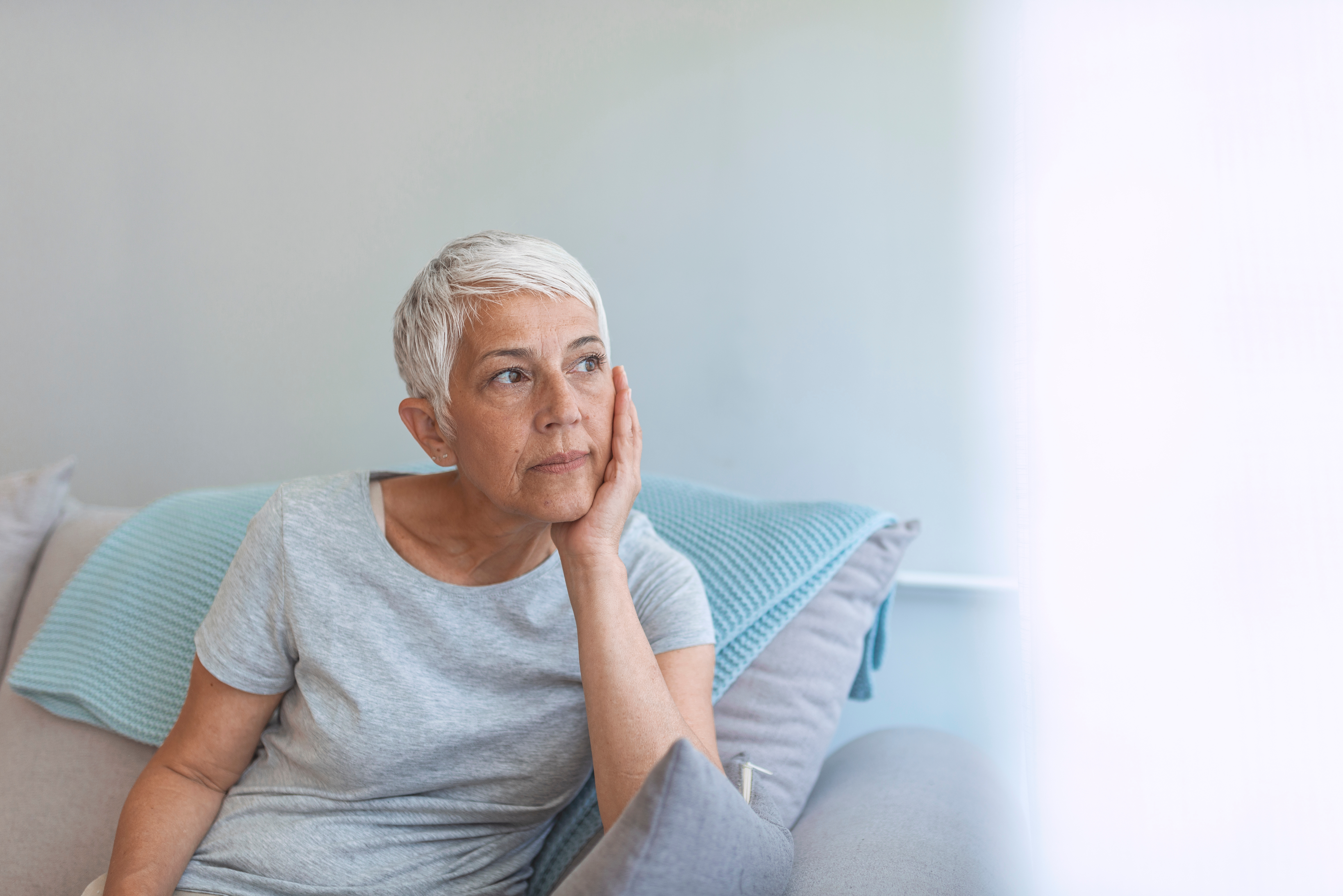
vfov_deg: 37.9
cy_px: 448
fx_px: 1306
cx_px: 672
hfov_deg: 54.4
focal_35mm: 35
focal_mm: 35
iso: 125
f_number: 1.8
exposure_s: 1/200
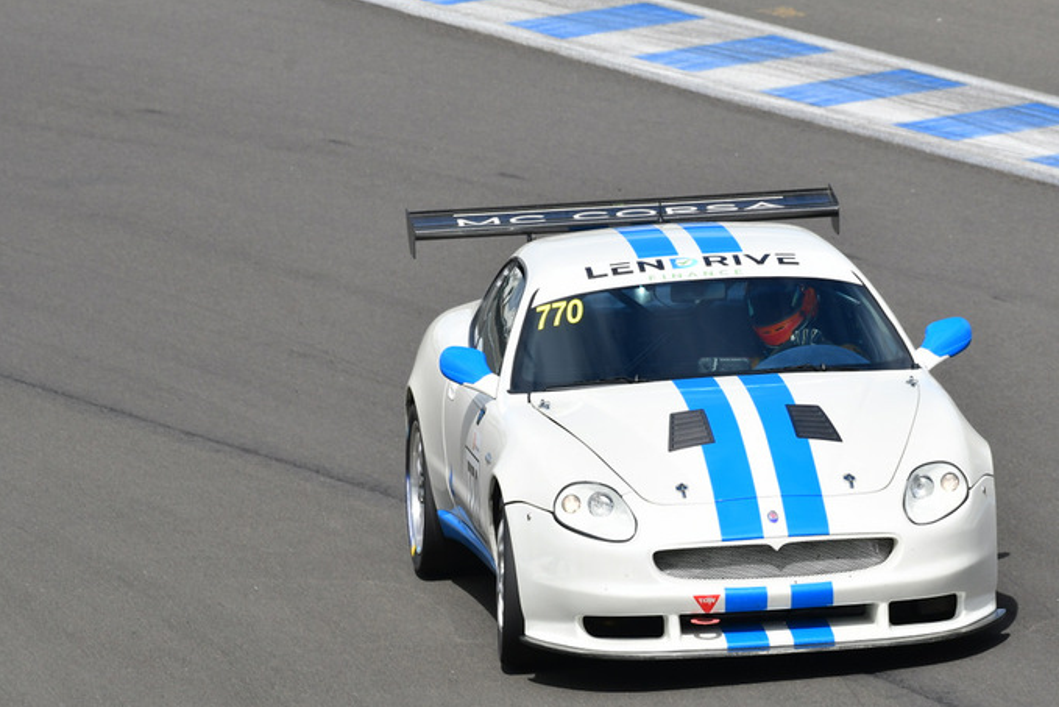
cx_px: 622
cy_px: 400
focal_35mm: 672
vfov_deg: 2.0
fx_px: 19771
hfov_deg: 3.1
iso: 320
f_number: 10
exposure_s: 1/640
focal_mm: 380
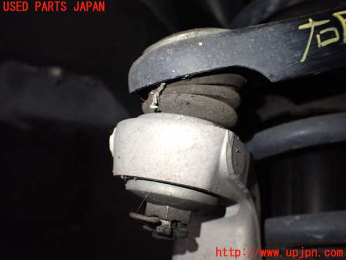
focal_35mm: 30
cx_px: 173
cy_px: 130
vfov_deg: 46.8
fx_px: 300
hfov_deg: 60.0
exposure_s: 1/125
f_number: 2.3
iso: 800
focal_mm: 5.4
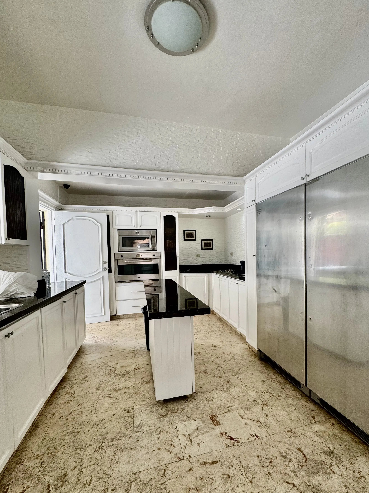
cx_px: 201
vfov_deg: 94.4
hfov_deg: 77.9
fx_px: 227
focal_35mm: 16
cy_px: 261
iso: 100
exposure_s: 1/99
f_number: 2.2
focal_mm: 2.22
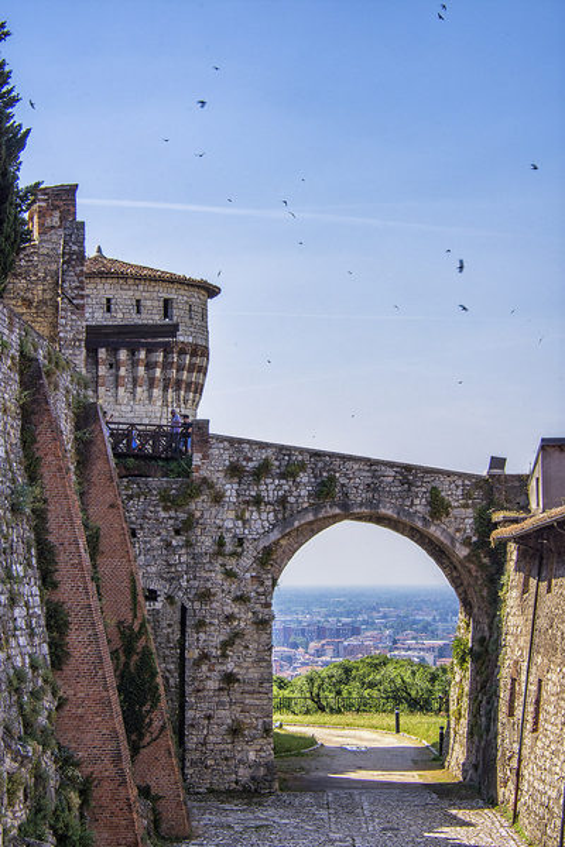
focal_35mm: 84
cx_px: 282
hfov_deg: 16.3
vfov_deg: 24.2
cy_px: 424
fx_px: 1977
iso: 100
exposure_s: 1/160
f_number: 16
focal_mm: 56
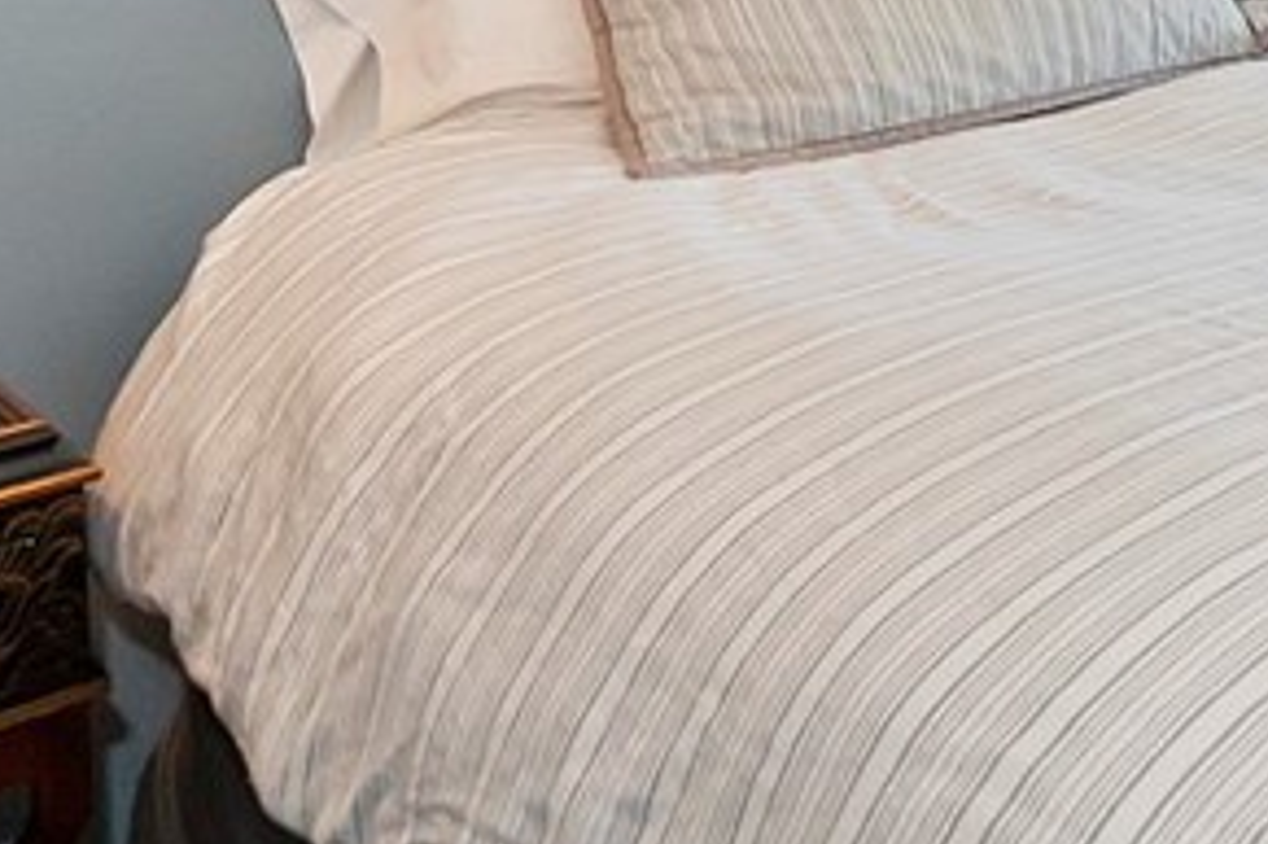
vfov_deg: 20.9
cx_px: 1959
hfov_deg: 26.1
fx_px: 1866
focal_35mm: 53
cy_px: -483
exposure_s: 1/30
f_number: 8
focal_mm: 10
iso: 400
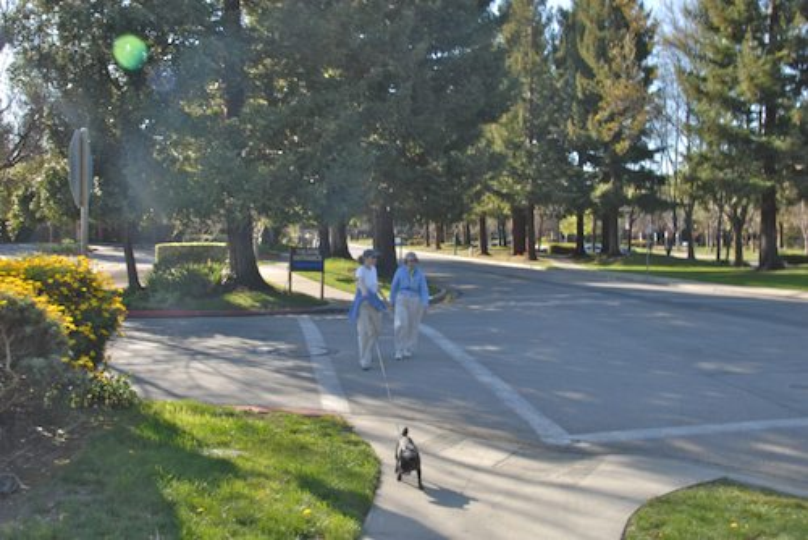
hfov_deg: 53.1
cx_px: 404
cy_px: 270
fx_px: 808
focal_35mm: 36
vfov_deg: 36.9
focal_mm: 24
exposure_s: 1/50
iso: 100
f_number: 8
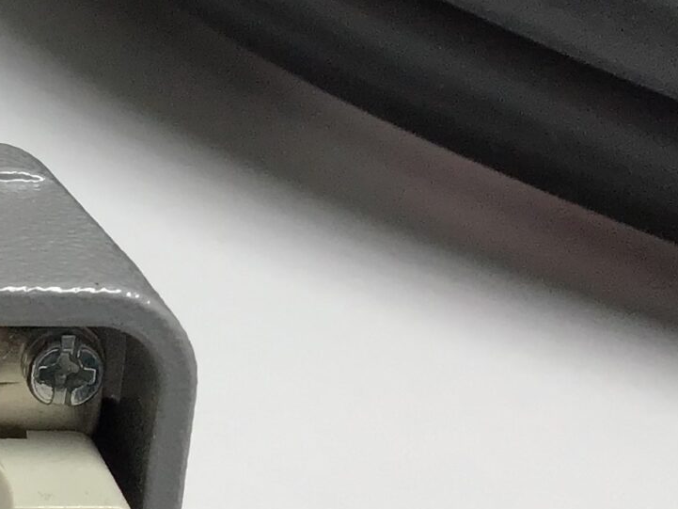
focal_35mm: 110
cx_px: -459
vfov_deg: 13.2
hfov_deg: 15.8
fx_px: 2155
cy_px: 568
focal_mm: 3.3
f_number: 2.4
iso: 40
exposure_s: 1/100
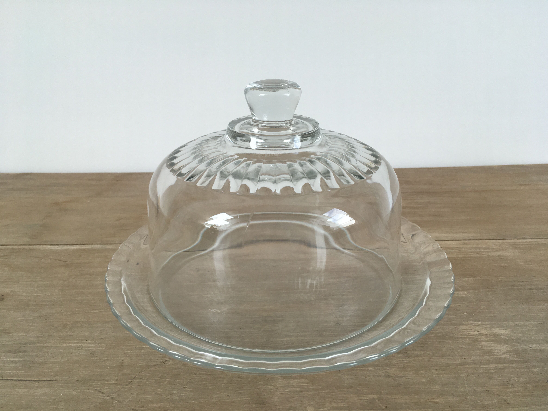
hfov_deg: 61.7
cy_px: 206
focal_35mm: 29
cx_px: 274
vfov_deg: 48.2
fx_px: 459
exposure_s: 1/100
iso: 32
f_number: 2.2
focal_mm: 4.15
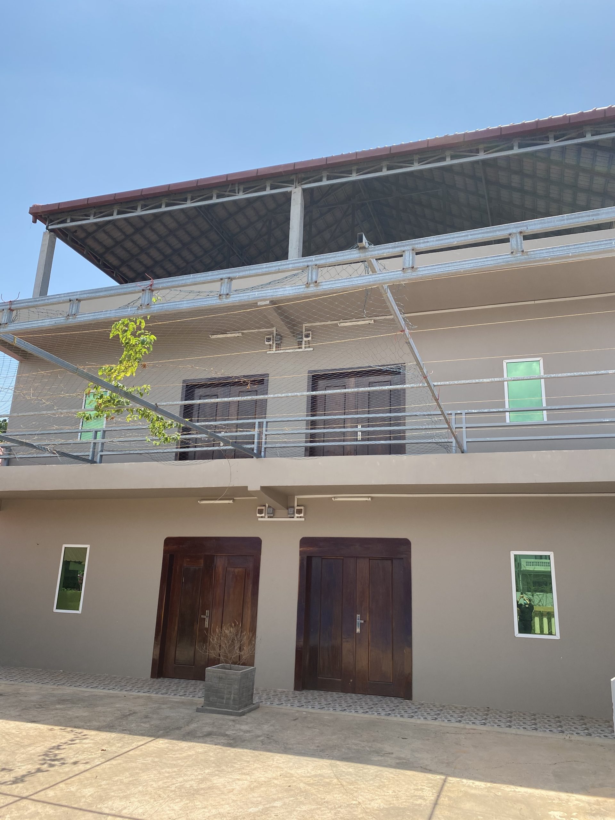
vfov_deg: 67.3
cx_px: 308
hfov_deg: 53.1
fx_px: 616
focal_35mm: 26
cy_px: 410
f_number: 1.8
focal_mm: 4.25
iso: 32
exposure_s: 1/2463
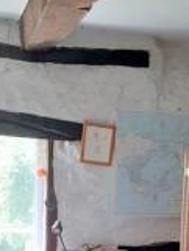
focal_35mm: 68
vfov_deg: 26.1
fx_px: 494
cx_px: 125
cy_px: 285
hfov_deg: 21.6
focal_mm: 4.6
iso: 200
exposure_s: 1/60
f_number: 2
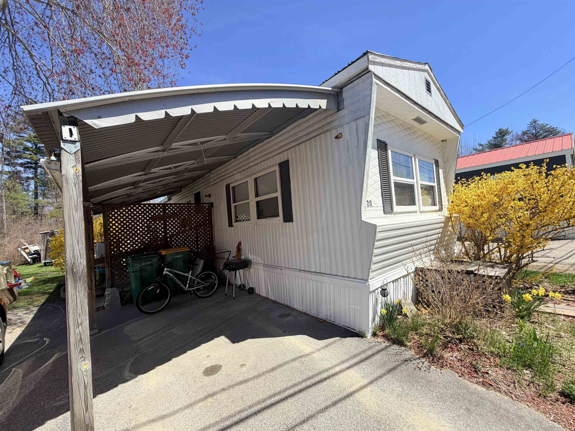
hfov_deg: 102.1
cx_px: 288
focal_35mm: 14
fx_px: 233
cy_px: 216
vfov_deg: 85.7
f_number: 2.2
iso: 32
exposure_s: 1/770
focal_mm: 2.22
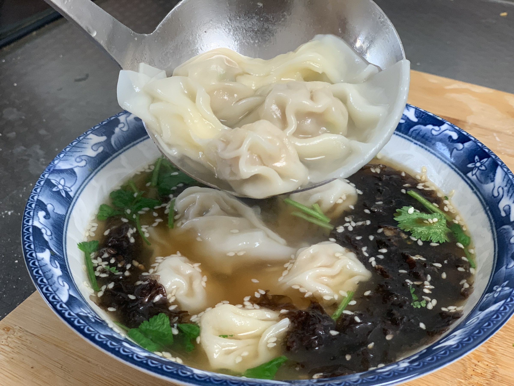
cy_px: 193
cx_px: 257
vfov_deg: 28.0
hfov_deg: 36.8
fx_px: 772
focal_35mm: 52
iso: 125
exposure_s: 1/110
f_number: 2.4
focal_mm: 6
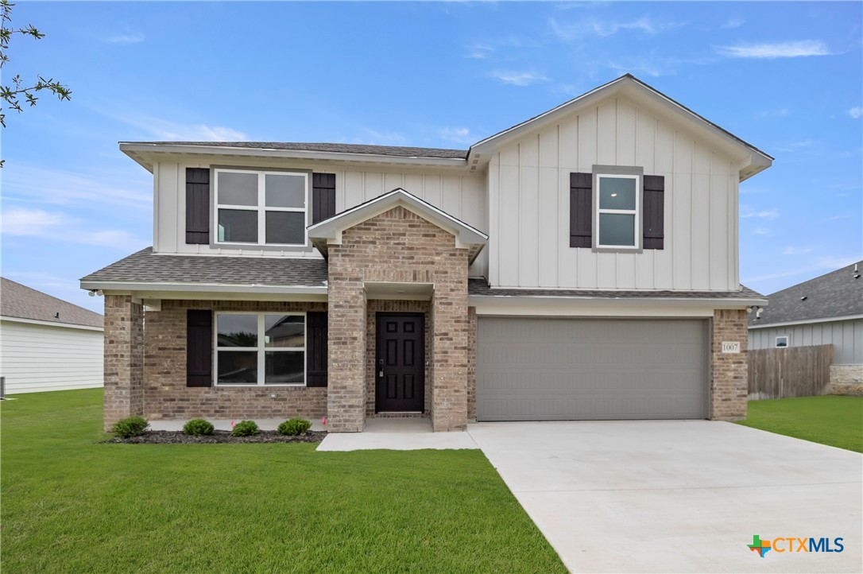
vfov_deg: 36.8
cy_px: 287
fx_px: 862
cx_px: 432
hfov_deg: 53.2
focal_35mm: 36
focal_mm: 24
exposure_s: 1/2500
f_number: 8
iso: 400
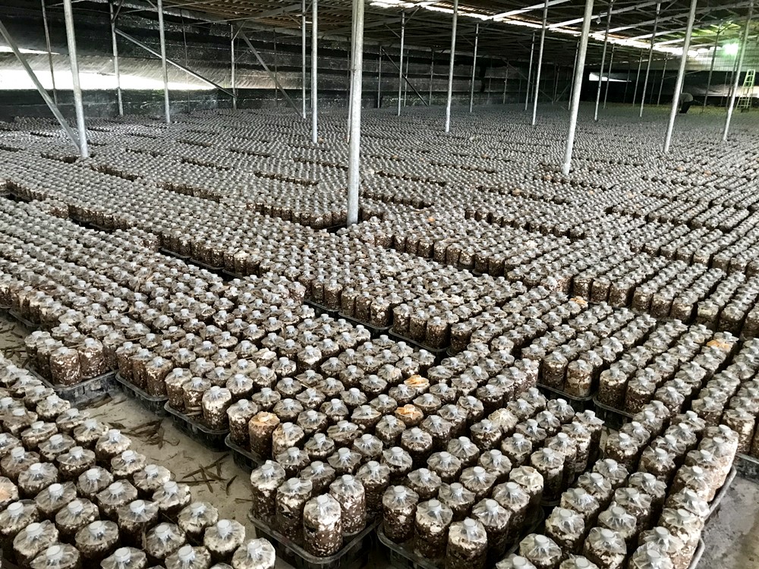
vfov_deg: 49.7
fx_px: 614
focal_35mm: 28
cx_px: 380
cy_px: 284
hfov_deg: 63.4
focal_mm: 3.99
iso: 100
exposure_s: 1/13
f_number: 1.8
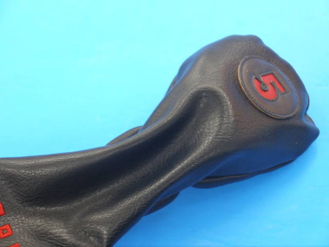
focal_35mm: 66
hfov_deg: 29.4
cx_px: 164
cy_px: 124
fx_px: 627
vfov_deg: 22.3
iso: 800
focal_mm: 33
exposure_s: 1/50
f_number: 5.2
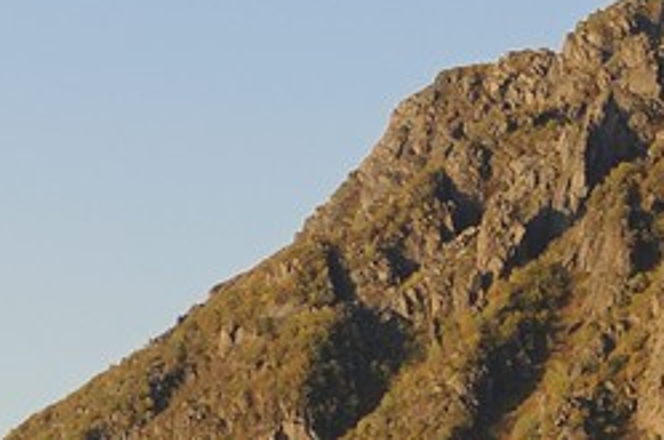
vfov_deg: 3.4
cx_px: 2043
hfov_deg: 4.9
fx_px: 7345
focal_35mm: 399
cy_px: 317
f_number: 10
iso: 200
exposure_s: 1/160
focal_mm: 62
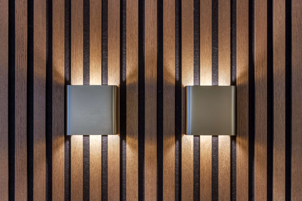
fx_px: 503
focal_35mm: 60
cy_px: 100
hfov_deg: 33.4
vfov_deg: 22.6
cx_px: 151
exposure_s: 1/20
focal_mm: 60
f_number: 7.1
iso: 1000
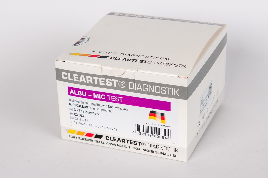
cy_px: 89
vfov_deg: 25.7
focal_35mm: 52
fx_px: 390
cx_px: 134
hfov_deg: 37.9
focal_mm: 35
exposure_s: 1/125
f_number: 8
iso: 100
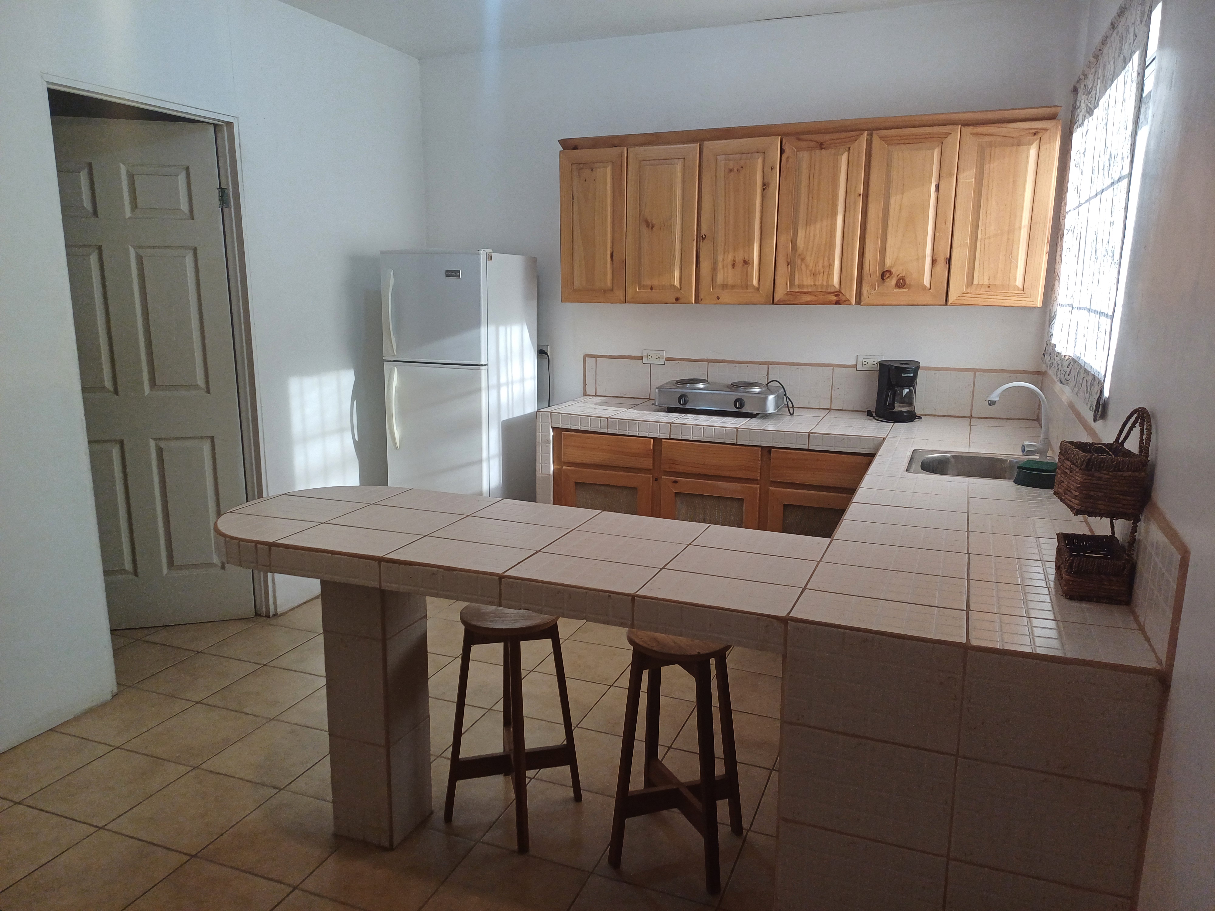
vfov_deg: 54.9
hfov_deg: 69.4
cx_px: 608
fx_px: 877
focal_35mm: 25
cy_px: 456
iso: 125
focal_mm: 4.65
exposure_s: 1/60
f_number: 1.8
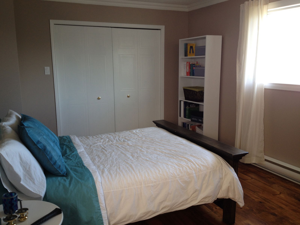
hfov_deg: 52.6
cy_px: 112
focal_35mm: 35
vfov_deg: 40.7
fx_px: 303
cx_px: 150
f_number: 2.4
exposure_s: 1/20
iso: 50
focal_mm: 4.28
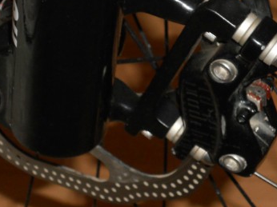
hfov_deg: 11.9
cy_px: 63
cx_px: 166
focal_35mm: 166
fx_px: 1327
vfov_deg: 8.9
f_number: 5.9
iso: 200
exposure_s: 1/60
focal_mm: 13.9
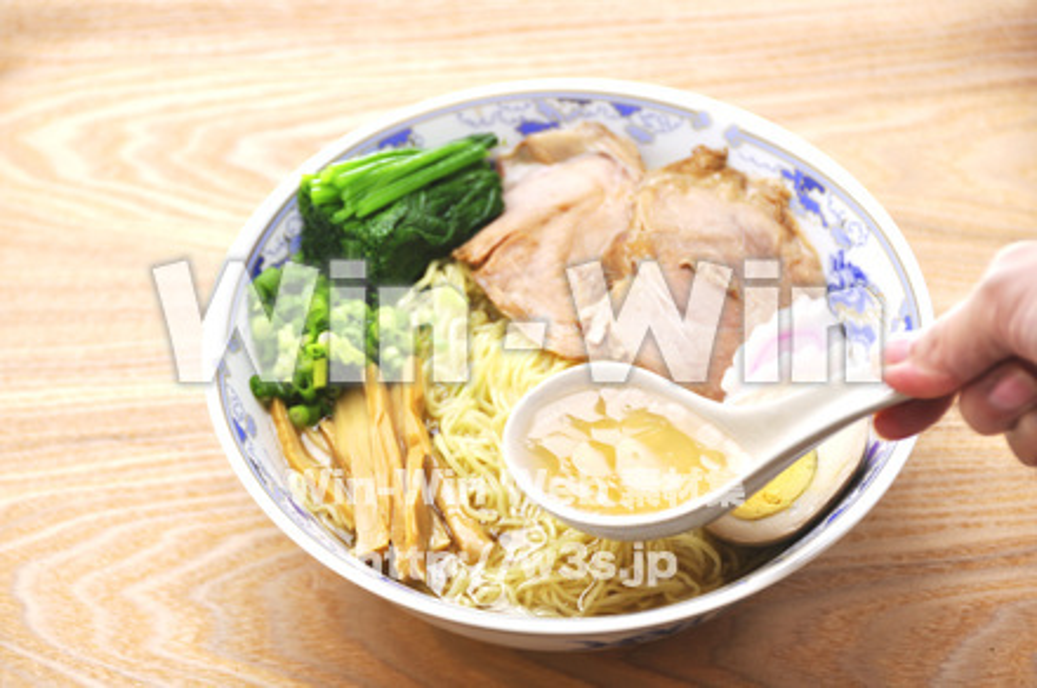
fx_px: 4099
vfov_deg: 9.6
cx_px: 518
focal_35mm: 142
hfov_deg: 14.4
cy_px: 344
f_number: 5.3
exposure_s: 1/30
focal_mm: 95
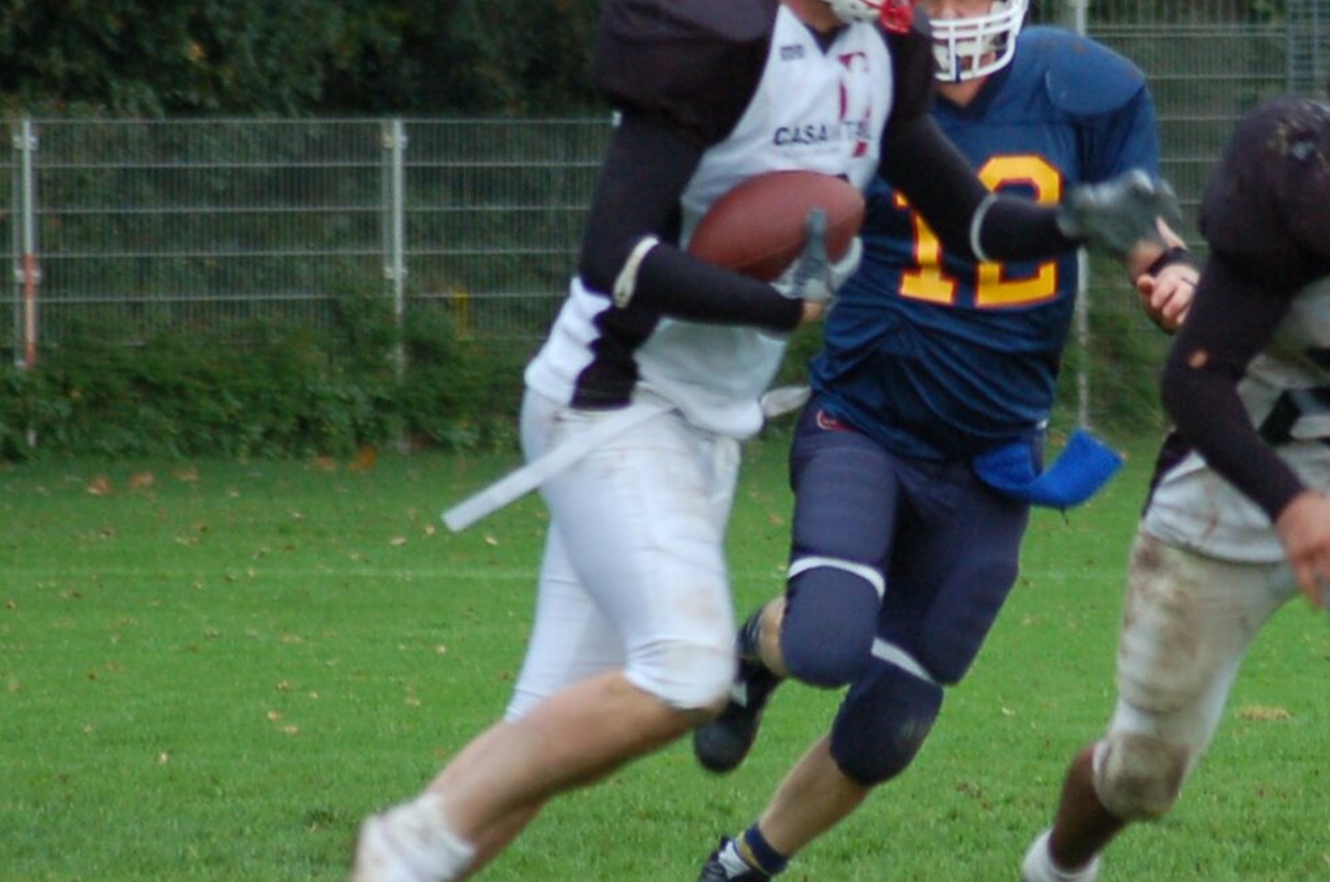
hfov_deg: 3.6
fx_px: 21171
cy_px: 389
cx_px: 1062
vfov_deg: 2.4
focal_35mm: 574
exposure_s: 1/320
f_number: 4.8
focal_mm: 170
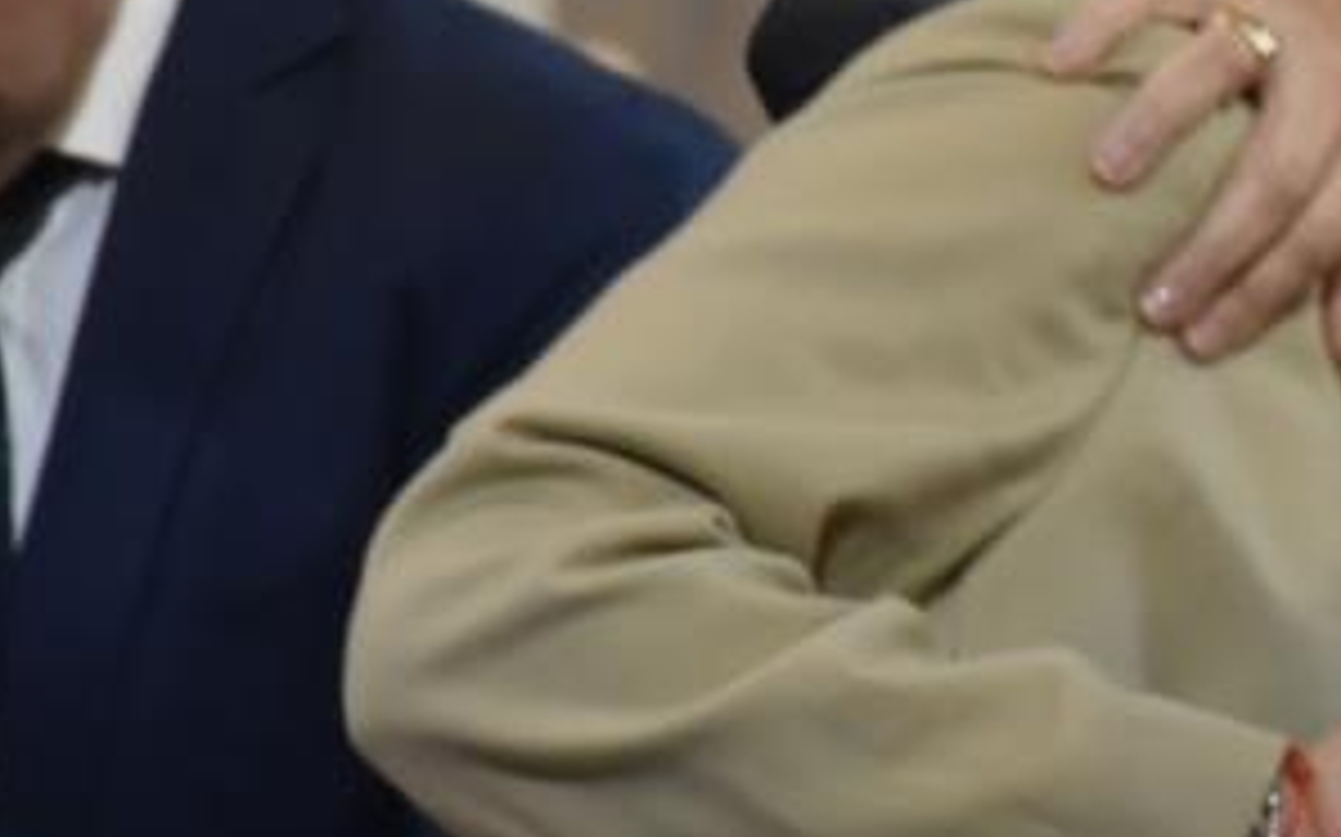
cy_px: 457
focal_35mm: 735
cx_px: 981
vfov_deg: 1.8
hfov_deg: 2.9
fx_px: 26852
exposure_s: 1/15
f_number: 5.6
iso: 2000
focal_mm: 140
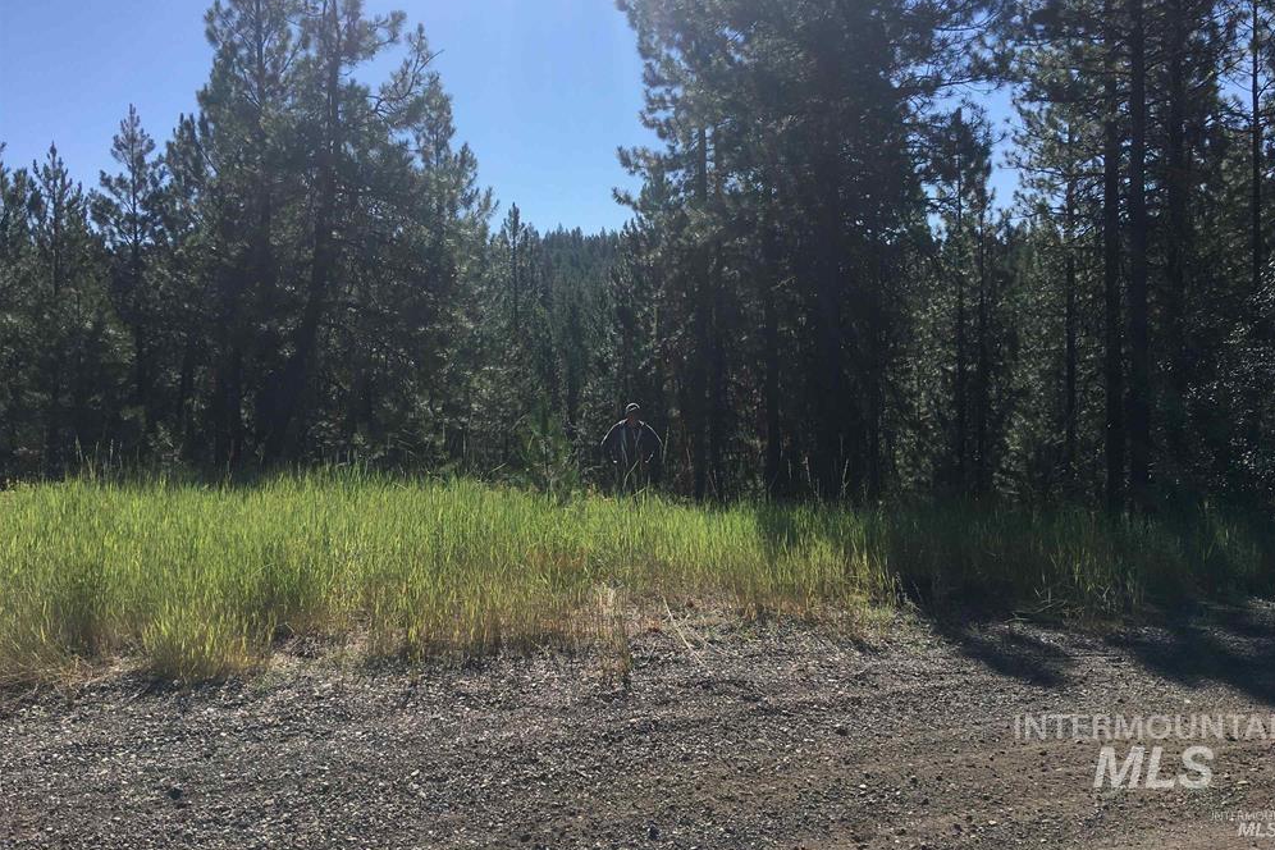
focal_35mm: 31
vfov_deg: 42.2
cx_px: 654
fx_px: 1098
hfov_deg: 60.3
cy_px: 369
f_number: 2.2
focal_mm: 4.15
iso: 25
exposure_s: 1/1709
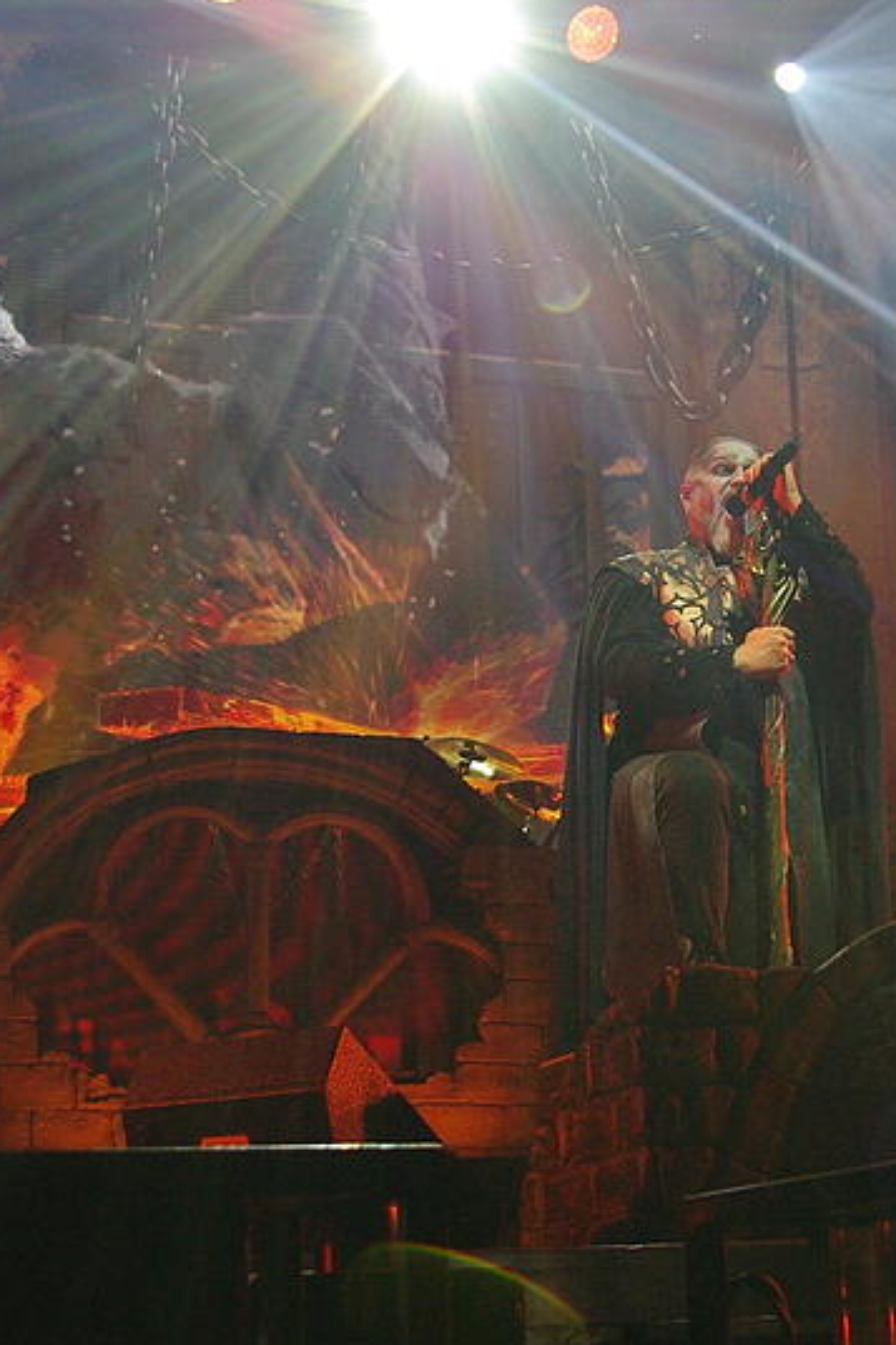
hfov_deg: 19.8
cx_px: 737
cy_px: 666
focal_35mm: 68
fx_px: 2540
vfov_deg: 29.7
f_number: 5.6
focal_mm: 26
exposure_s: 1/250
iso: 800
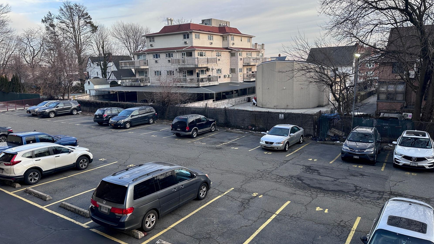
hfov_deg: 69.9
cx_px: 216
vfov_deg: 42.9
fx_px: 311
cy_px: 115
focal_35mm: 27
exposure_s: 1/503
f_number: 1.78
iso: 80
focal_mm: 6.86
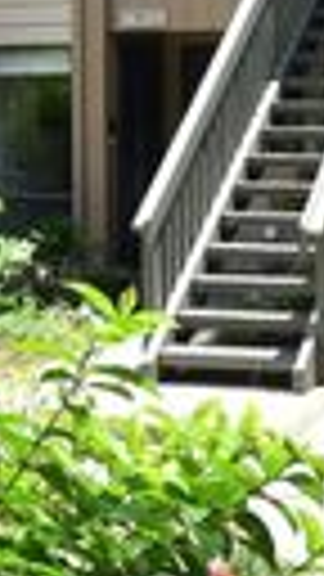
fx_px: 1497
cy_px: 32
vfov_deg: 21.2
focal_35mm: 98
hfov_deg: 12.1
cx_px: 396
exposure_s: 1/200
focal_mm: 16
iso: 400
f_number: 10
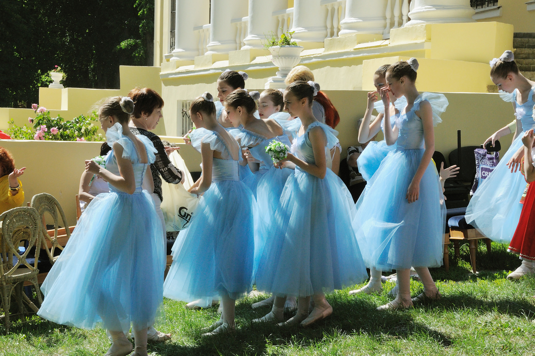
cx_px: 268
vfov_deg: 15.7
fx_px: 1291
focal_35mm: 87
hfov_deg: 23.4
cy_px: 178
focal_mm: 58
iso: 400
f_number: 14
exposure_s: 1/500
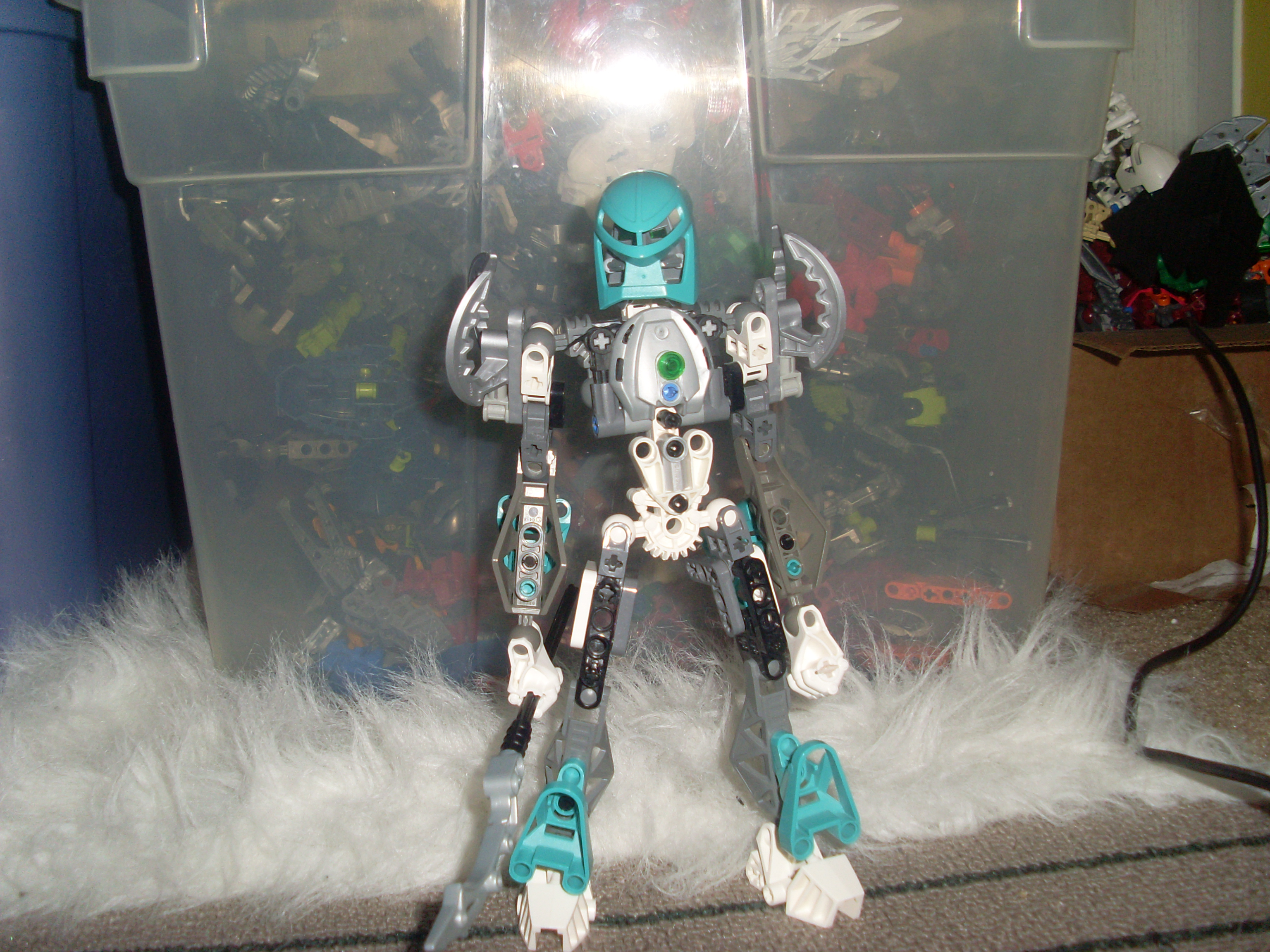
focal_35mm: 38
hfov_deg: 49.0
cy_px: 476
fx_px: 1394
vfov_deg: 37.7
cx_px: 635
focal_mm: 6.3
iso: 100
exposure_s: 1/45
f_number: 7.7
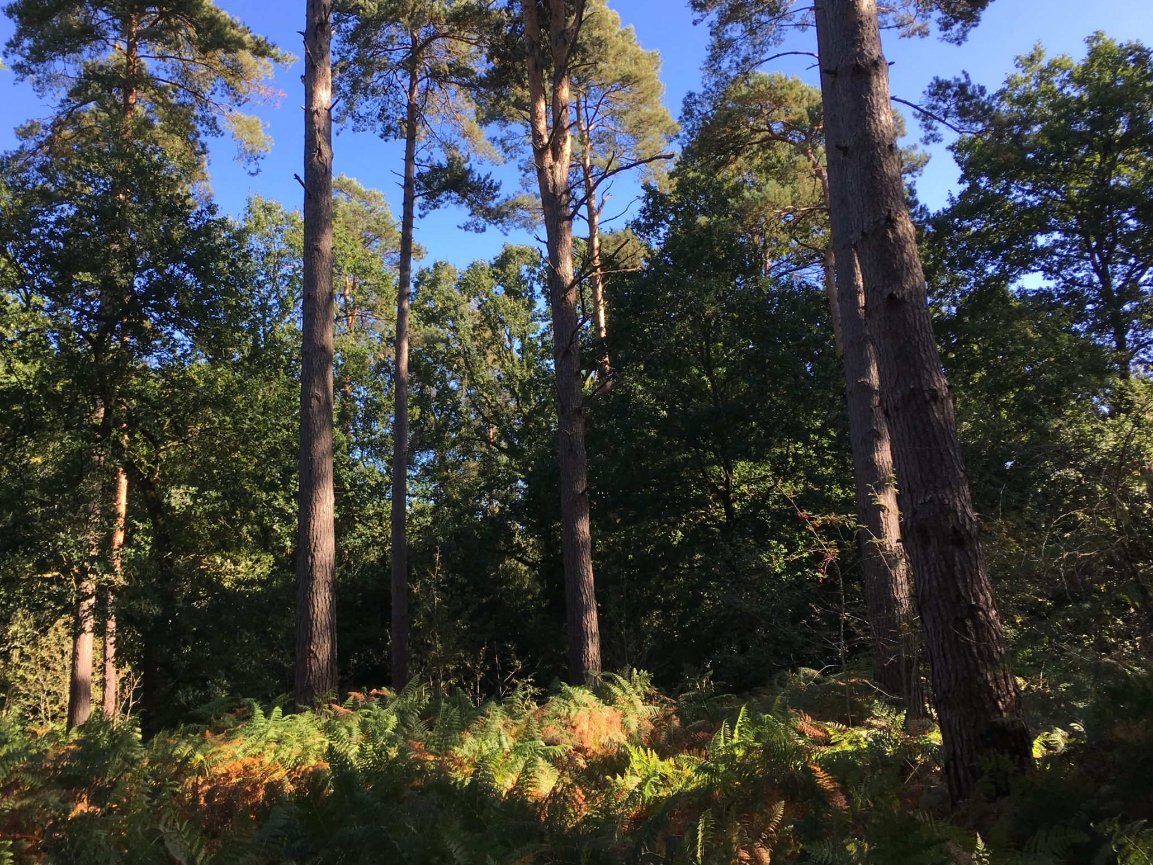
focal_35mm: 36
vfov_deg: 39.5
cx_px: 447
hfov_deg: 50.9
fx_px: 1199
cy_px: 360
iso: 25
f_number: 2.2
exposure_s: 1/356
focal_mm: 4.15
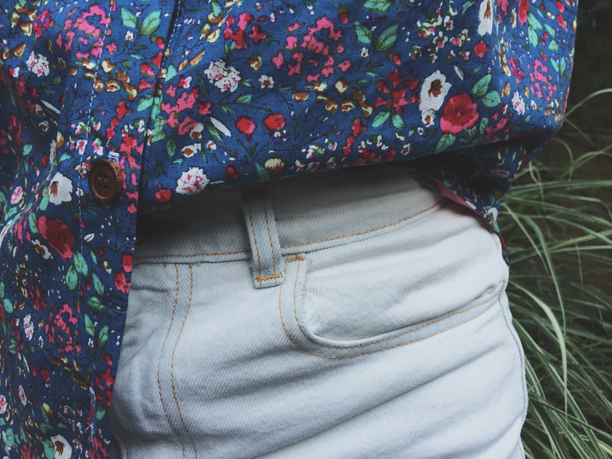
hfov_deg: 61.7
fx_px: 513
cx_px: 306
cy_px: 230
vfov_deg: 48.2
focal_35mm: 29
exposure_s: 1/30
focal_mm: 4.15
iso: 100
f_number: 2.2
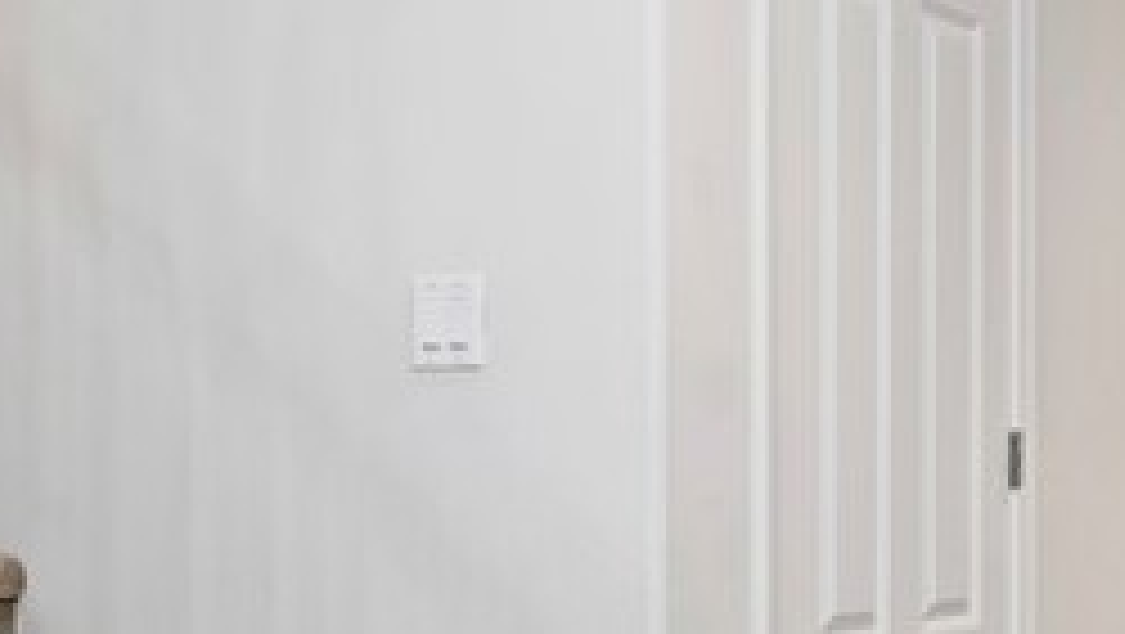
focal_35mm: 60
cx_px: 616
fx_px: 1791
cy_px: 452
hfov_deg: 34.8
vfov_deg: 20.0
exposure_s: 1/6
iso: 500
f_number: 10
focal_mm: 14
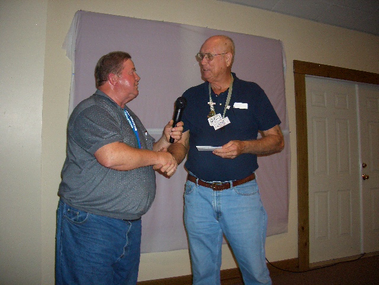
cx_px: 190
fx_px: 383
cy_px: 142
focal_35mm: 35
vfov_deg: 40.7
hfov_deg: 52.6
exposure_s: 1/60
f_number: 2.6
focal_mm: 5.8
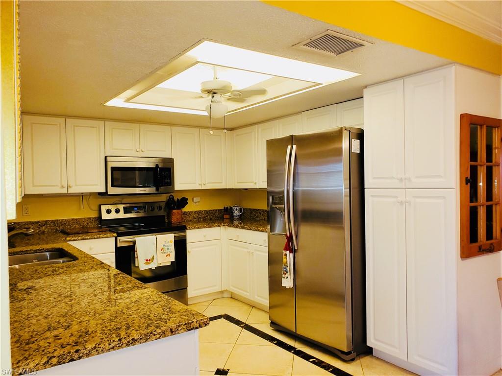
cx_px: 251
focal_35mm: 26
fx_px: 377
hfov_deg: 67.3
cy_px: 188
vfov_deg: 53.1
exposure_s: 1/40
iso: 100
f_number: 2.4
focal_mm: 4.3
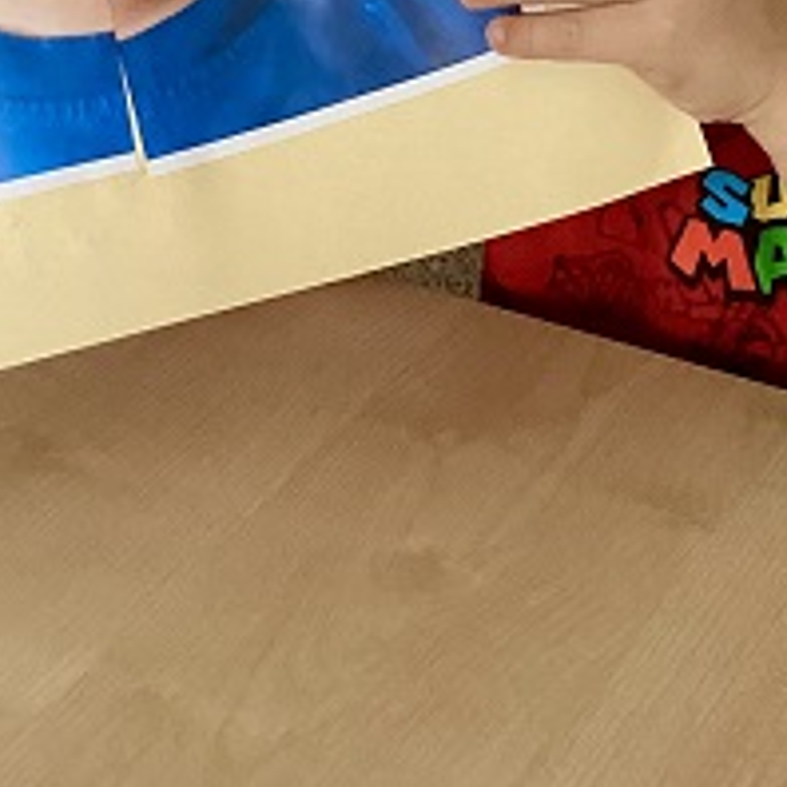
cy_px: -266
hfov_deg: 18.8
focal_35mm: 92
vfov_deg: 17.6
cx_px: 517
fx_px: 2366
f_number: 2.4
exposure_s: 1/60
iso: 160
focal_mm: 3.3
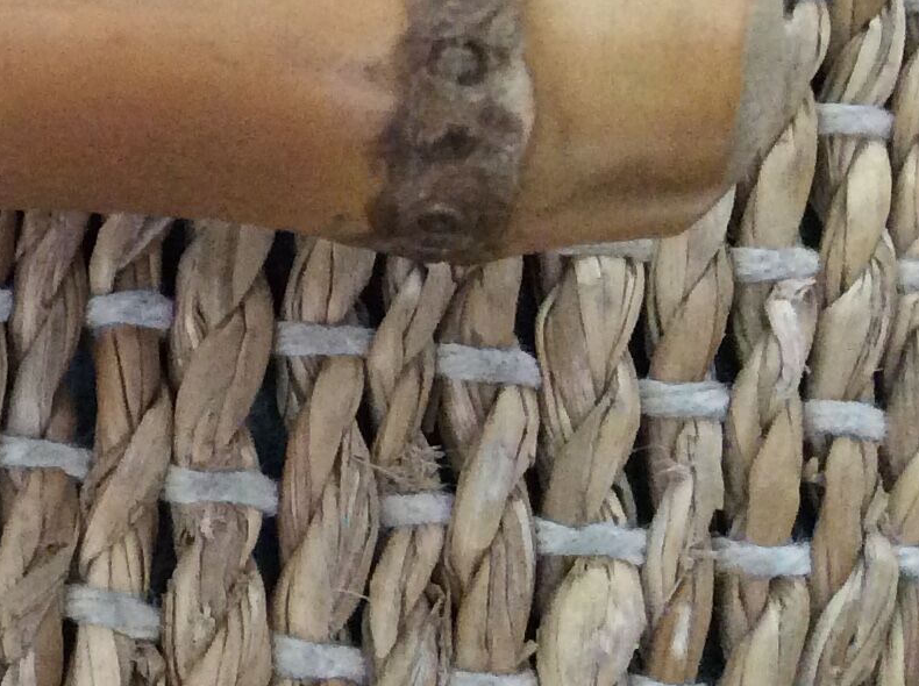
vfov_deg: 13.8
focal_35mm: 105
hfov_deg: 16.6
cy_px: -49
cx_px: -563
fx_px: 2783
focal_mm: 3.3
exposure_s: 1/25
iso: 200
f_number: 2.4
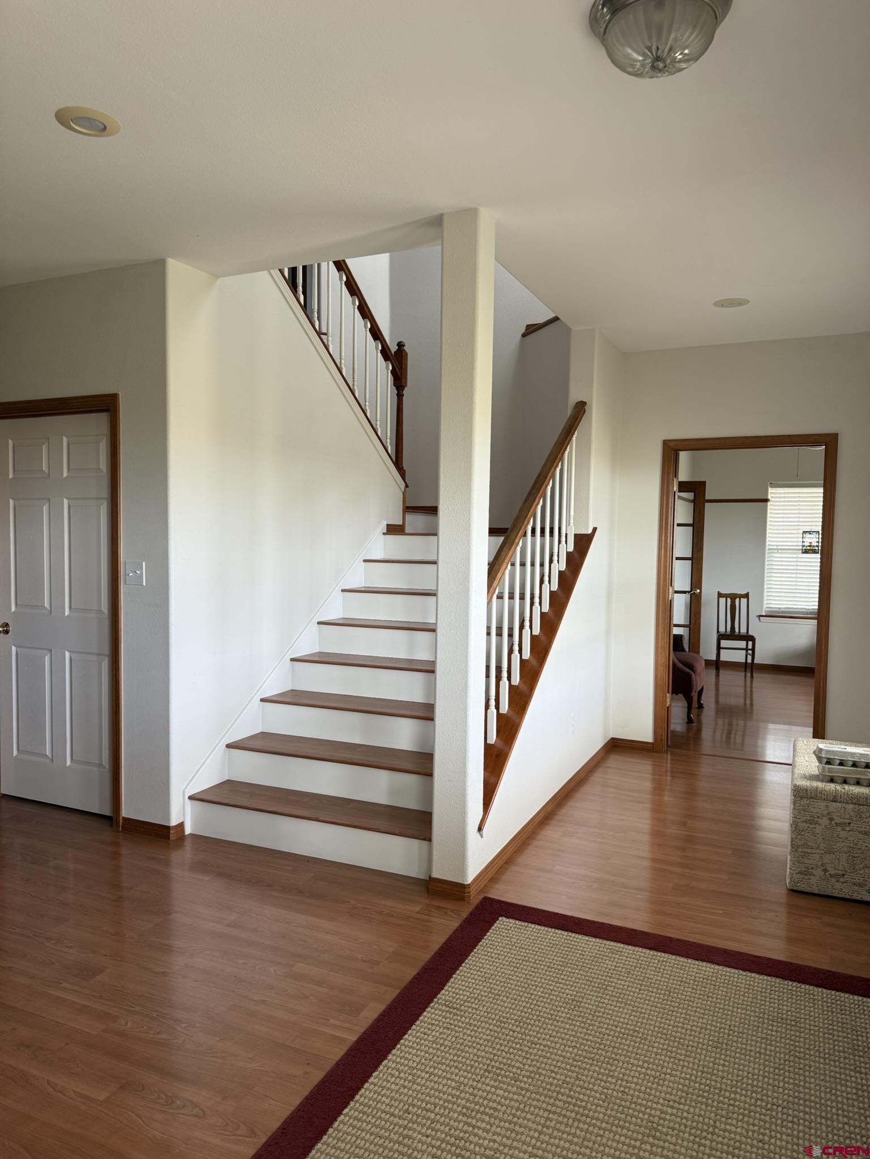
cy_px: 580
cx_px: 435
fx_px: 804
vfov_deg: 71.6
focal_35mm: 24
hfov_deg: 56.8
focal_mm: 6.76
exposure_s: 1/121
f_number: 1.78
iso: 160
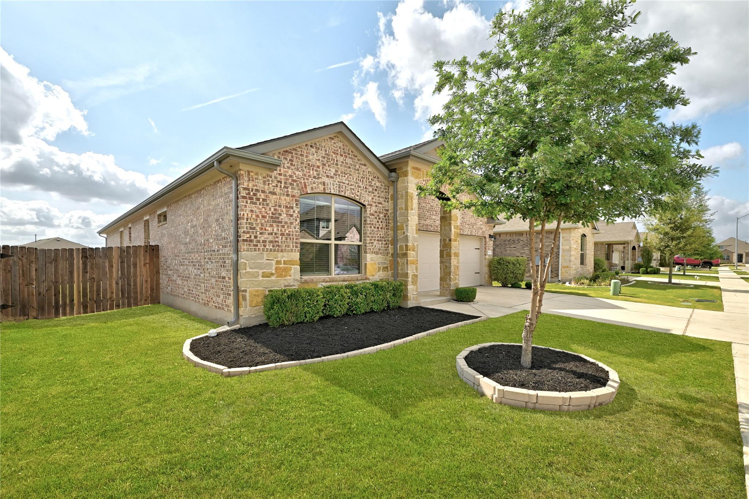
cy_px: 250
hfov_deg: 104.3
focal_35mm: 14
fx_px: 291
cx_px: 374
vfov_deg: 81.2
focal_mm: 14
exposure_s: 1/320
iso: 400
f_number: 10
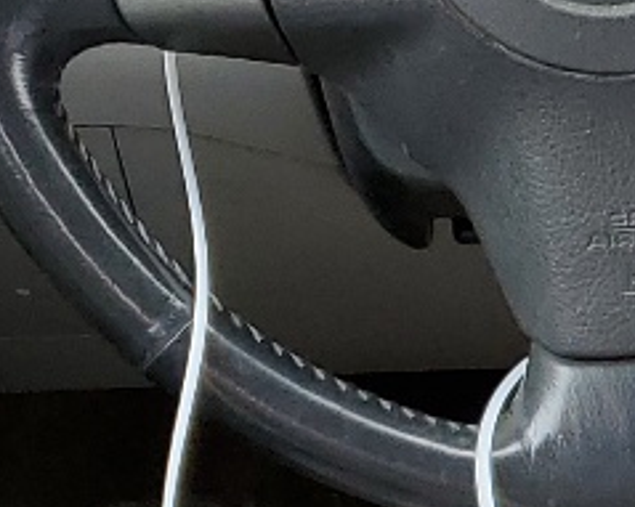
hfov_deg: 10.2
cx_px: 1419
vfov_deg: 8.9
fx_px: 3194
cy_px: 690
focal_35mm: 170
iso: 50
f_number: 1.5
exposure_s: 1/185
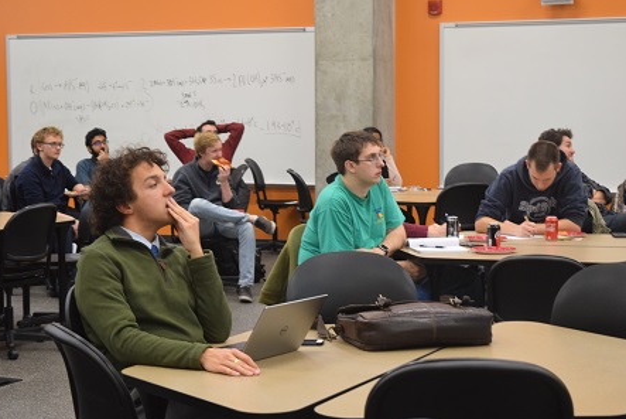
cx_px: 313
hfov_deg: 24.3
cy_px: 210
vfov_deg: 16.4
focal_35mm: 84
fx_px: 1453
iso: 1600
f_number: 5.6
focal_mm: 55
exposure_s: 1/60
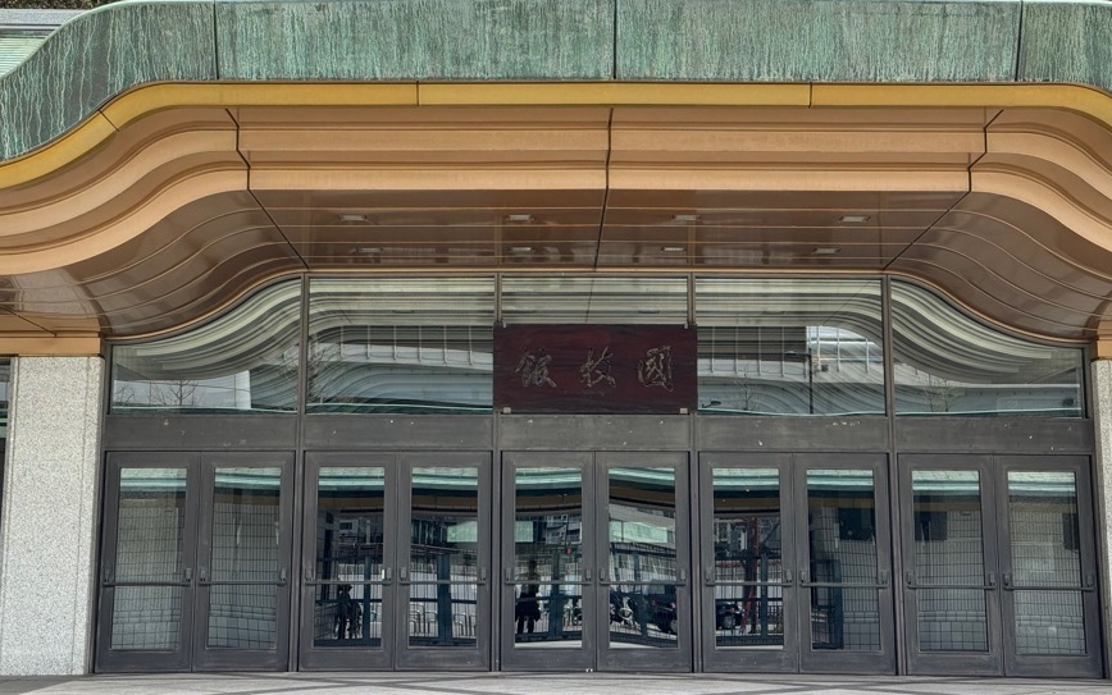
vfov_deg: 21.6
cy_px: 244
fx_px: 1819
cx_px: 524
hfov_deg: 34.0
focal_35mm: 60
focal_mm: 6.76
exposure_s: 1/1059
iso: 64
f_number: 1.78
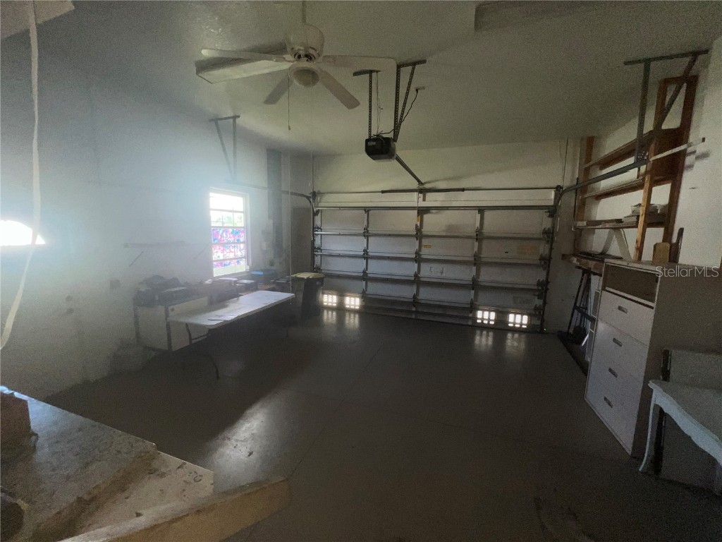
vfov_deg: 89.9
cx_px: 361
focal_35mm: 13
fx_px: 271
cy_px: 271
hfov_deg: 106.2
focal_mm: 1.57
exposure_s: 1/122
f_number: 1.8
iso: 64
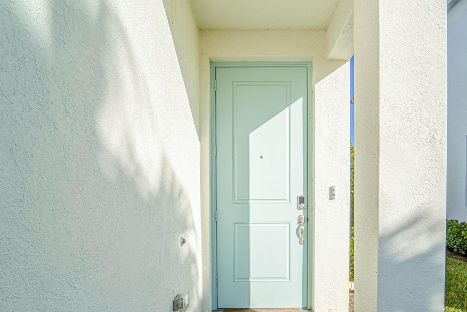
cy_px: 209
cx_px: 256
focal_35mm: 21
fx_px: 272
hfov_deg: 81.0
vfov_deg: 58.1
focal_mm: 14
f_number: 22
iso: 400
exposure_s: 1/4000
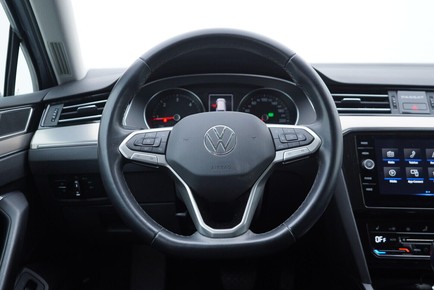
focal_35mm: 36
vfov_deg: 36.9
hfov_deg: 53.1
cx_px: 217
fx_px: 434
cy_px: 145
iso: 160
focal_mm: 24
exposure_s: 1/40
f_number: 2.8
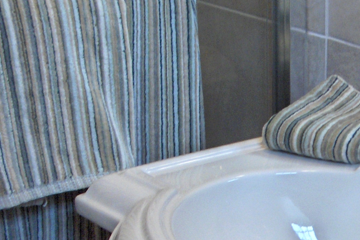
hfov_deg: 17.9
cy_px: 232
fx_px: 1120
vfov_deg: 12.1
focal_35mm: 112
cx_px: 335
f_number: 2.8
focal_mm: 8
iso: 200
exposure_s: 1/46
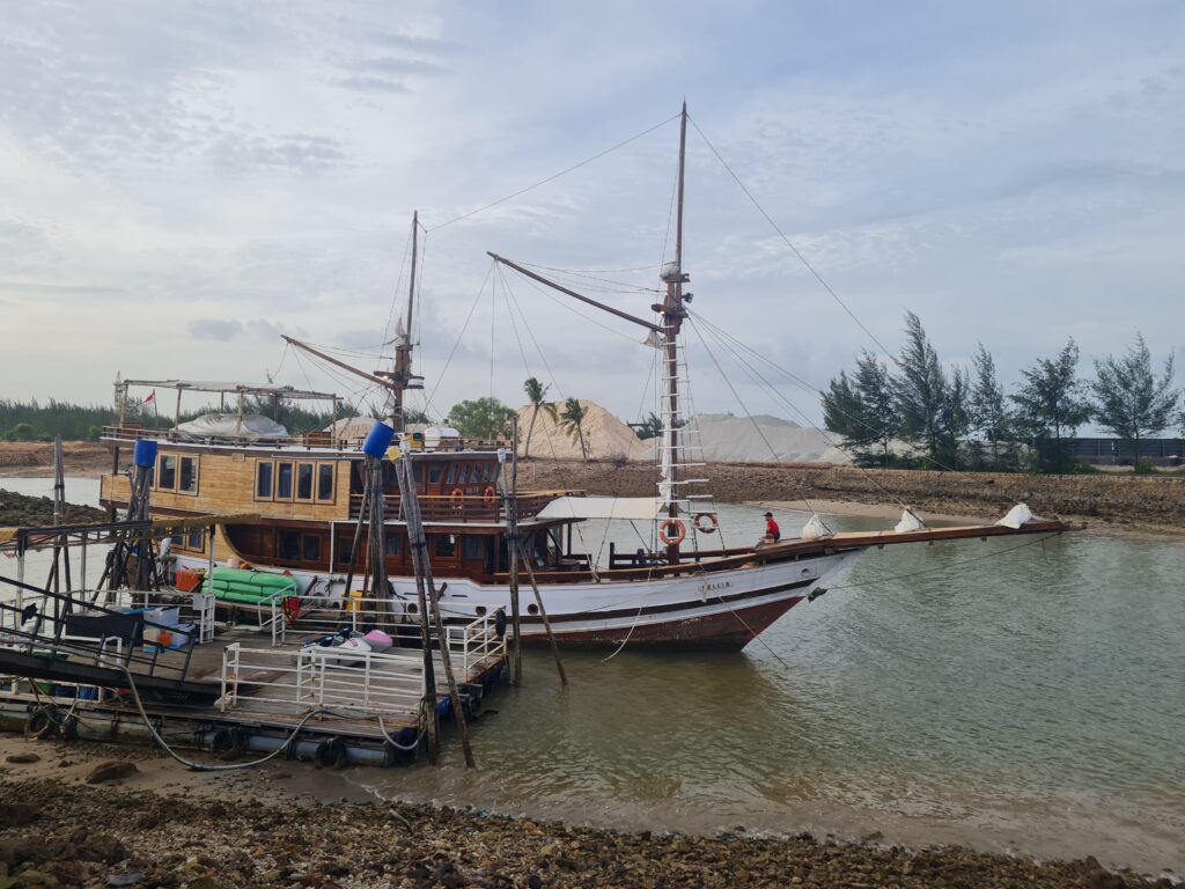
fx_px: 890
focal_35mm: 26
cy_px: 444
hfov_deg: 67.3
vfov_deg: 53.1
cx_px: 592
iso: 50
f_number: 1.8
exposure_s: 1/1464
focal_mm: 5.4
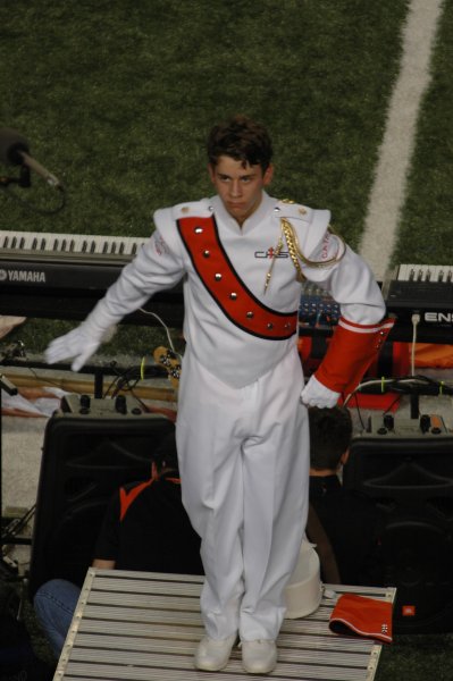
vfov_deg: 3.4
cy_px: 340
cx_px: 226
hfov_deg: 2.3
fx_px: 11344
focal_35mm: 600
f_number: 5.6
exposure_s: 1/60
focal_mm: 400
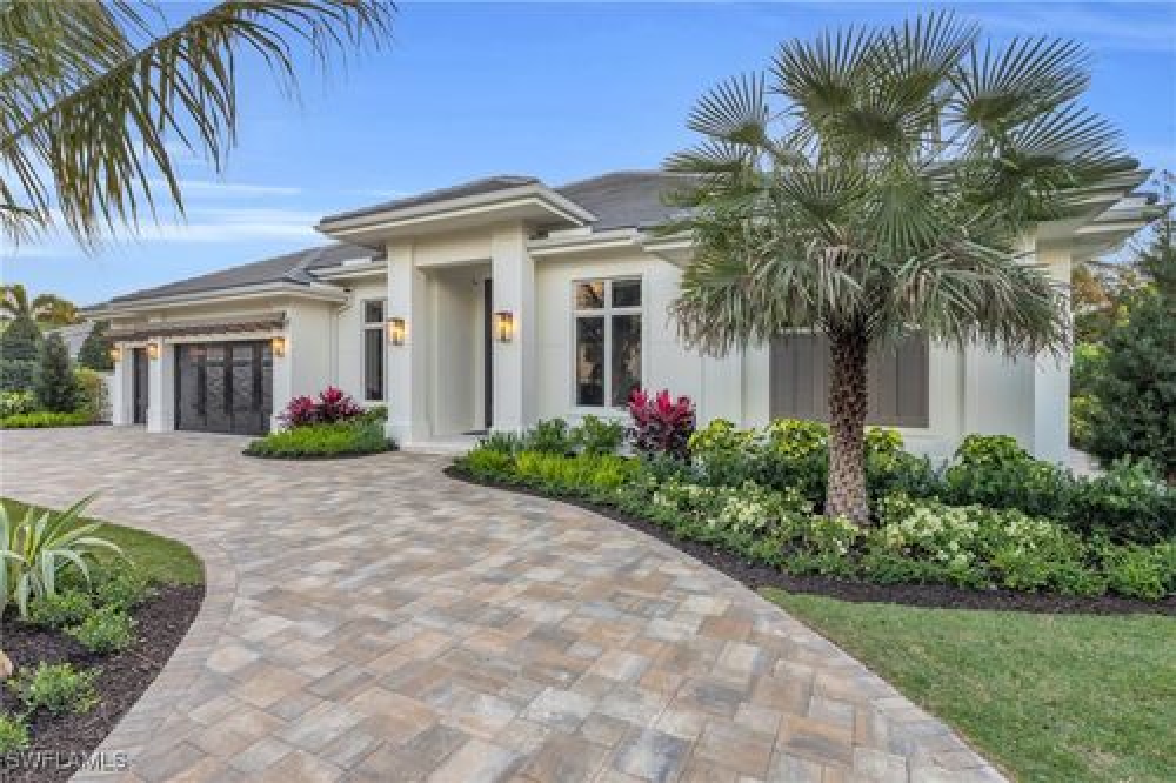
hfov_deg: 93.3
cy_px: 392
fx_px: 555
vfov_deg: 70.4
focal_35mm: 17
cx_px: 588
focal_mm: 17
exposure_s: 1/50
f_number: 9
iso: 200
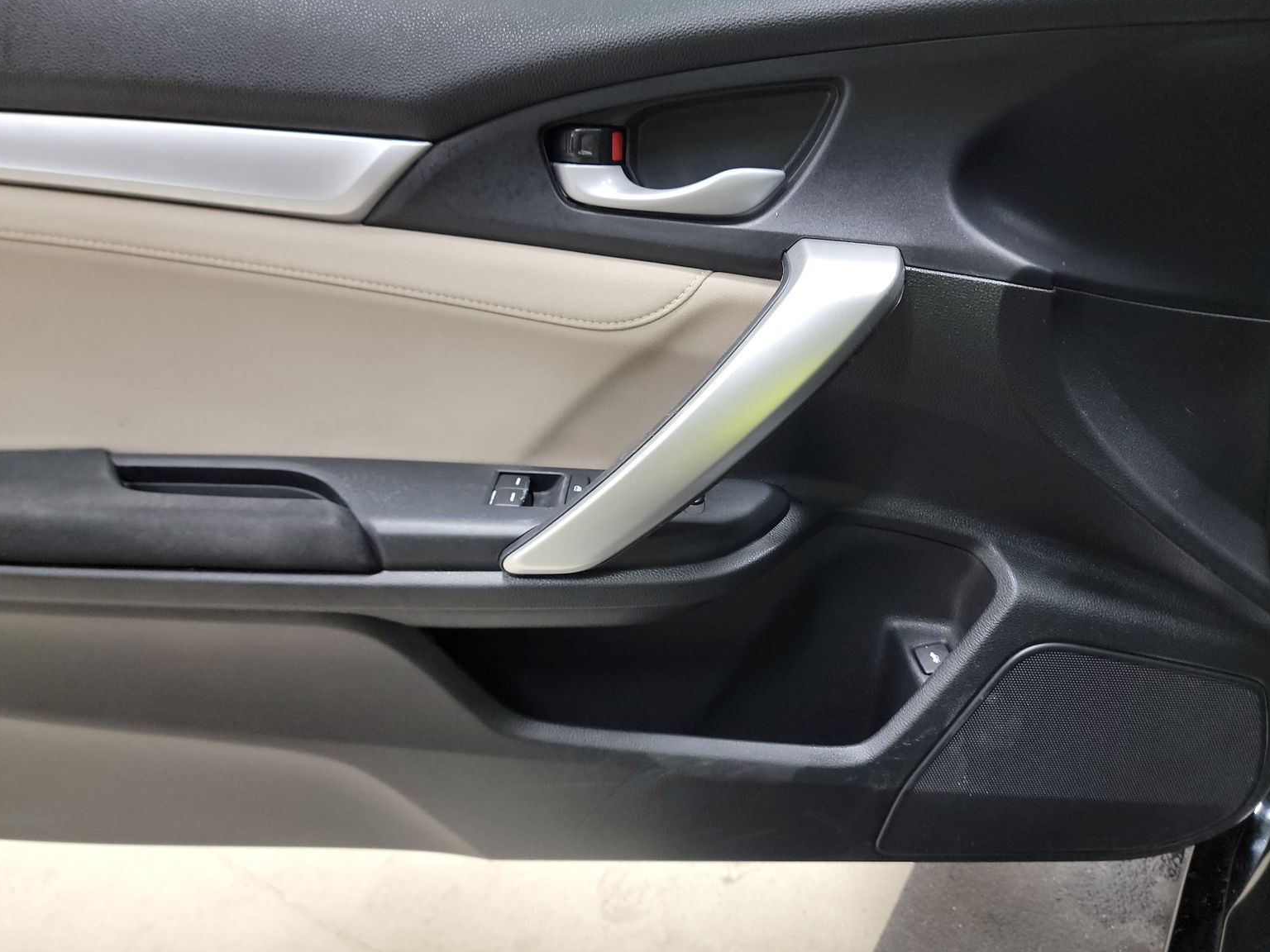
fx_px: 917
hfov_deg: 69.4
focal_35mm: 25
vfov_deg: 54.9
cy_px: 490
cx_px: 643
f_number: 1.8
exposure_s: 1/30
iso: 885
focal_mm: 6.7
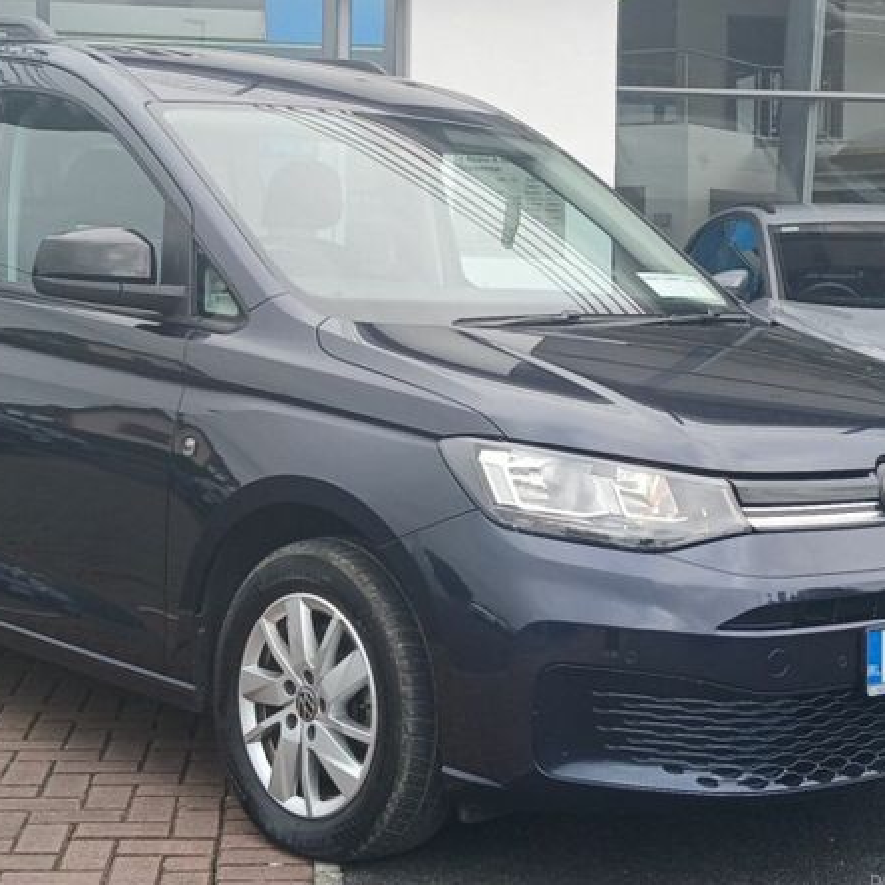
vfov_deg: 52.5
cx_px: 346
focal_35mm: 31
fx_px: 897
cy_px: 443
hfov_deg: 52.1
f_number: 1.8
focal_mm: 3.98
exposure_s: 1/100
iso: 32
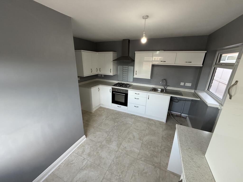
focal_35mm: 14
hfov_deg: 102.1
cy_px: 91
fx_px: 98
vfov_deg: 85.7
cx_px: 122
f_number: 2.2
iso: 160
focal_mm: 2.22
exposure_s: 1/100
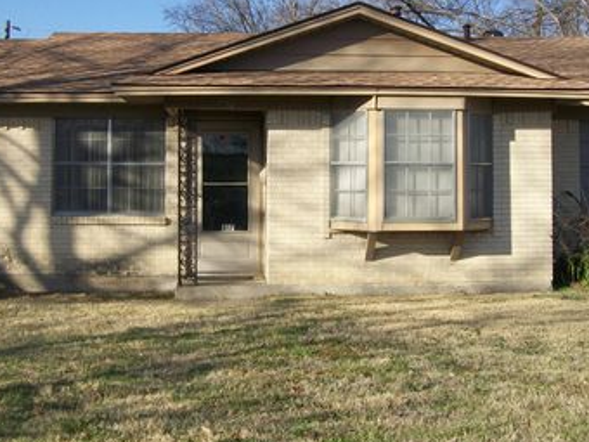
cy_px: 153
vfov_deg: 27.4
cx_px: 301
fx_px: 902
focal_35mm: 53
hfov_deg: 36.2
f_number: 4.8
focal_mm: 6
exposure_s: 1/320
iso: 64
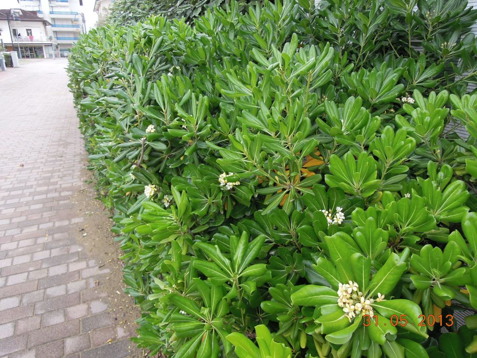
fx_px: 331
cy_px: 179
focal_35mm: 24
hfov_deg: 71.6
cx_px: 238
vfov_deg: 56.8
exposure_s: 1/200
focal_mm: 4.3
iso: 160
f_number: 2.8
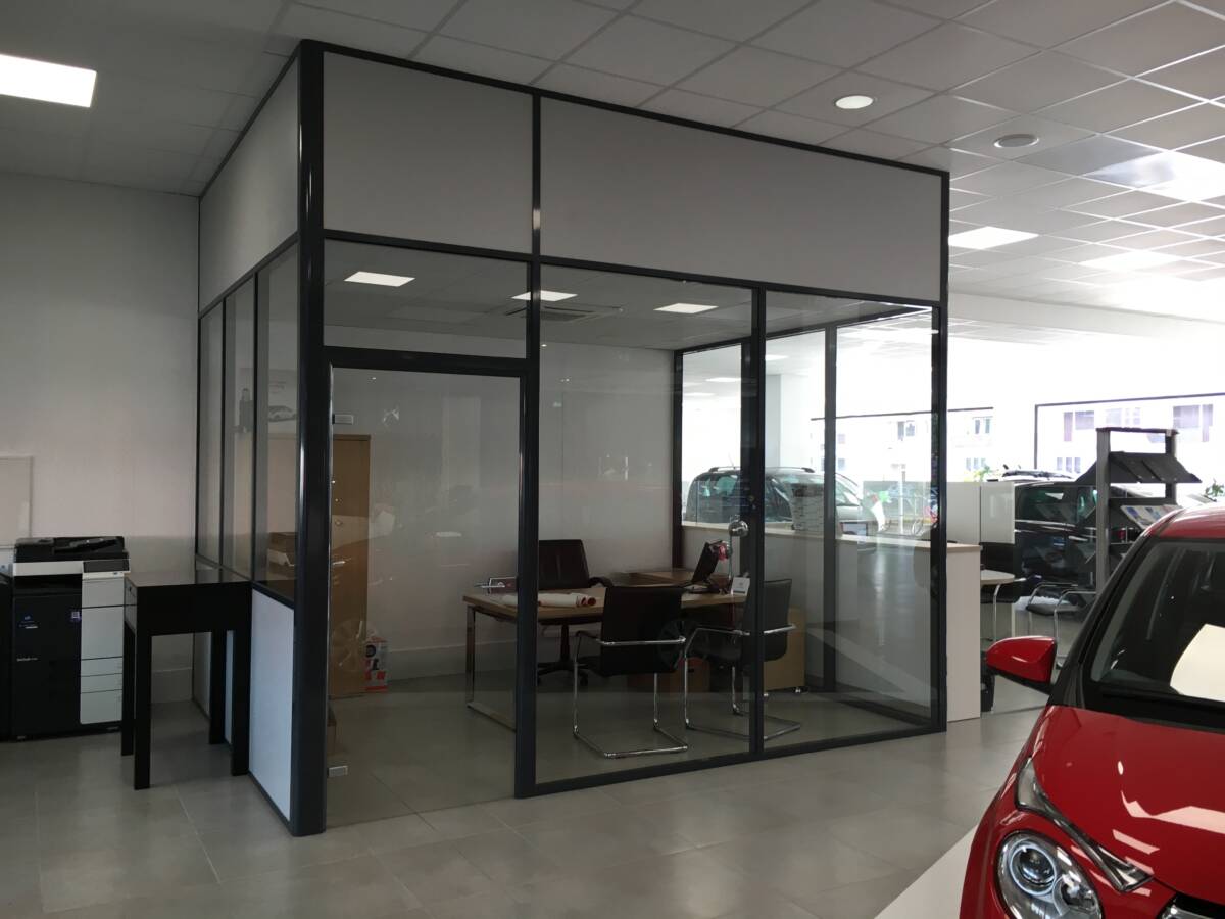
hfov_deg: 61.7
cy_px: 460
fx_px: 1026
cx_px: 612
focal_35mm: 29
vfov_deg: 48.2
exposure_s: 1/33
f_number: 2.2
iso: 25
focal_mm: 4.15
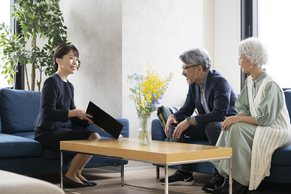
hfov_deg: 23.9
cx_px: 146
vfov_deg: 16.1
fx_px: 687
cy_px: 97
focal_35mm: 85
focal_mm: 85
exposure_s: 1/160
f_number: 4
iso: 500
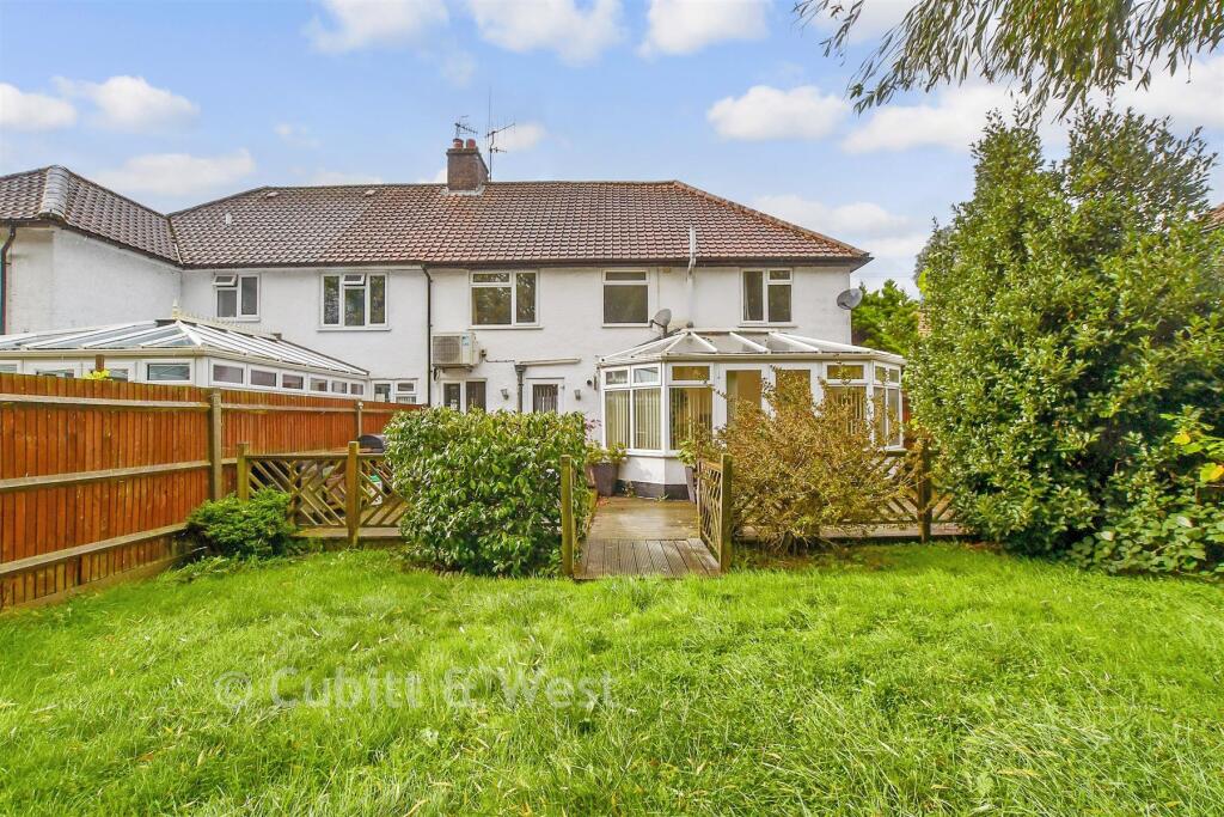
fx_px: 510
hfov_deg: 100.4
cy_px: 408
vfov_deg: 77.3
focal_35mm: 15
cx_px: 612
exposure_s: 1/800
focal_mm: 10
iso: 320
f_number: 8
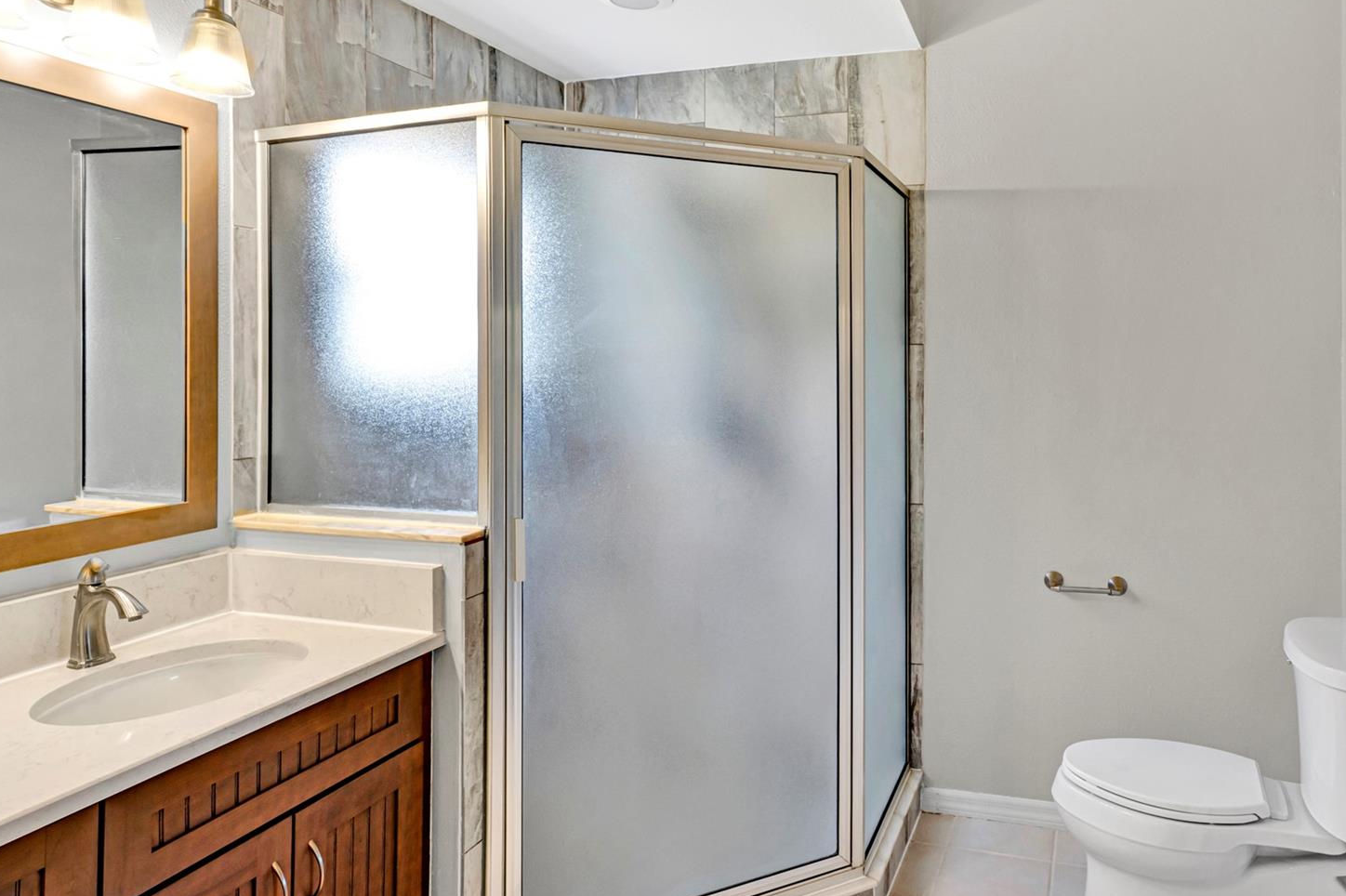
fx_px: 805
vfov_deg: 58.2
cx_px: 701
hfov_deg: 79.7
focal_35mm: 22
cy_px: 442
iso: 320
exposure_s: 1/10
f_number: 13
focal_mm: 13
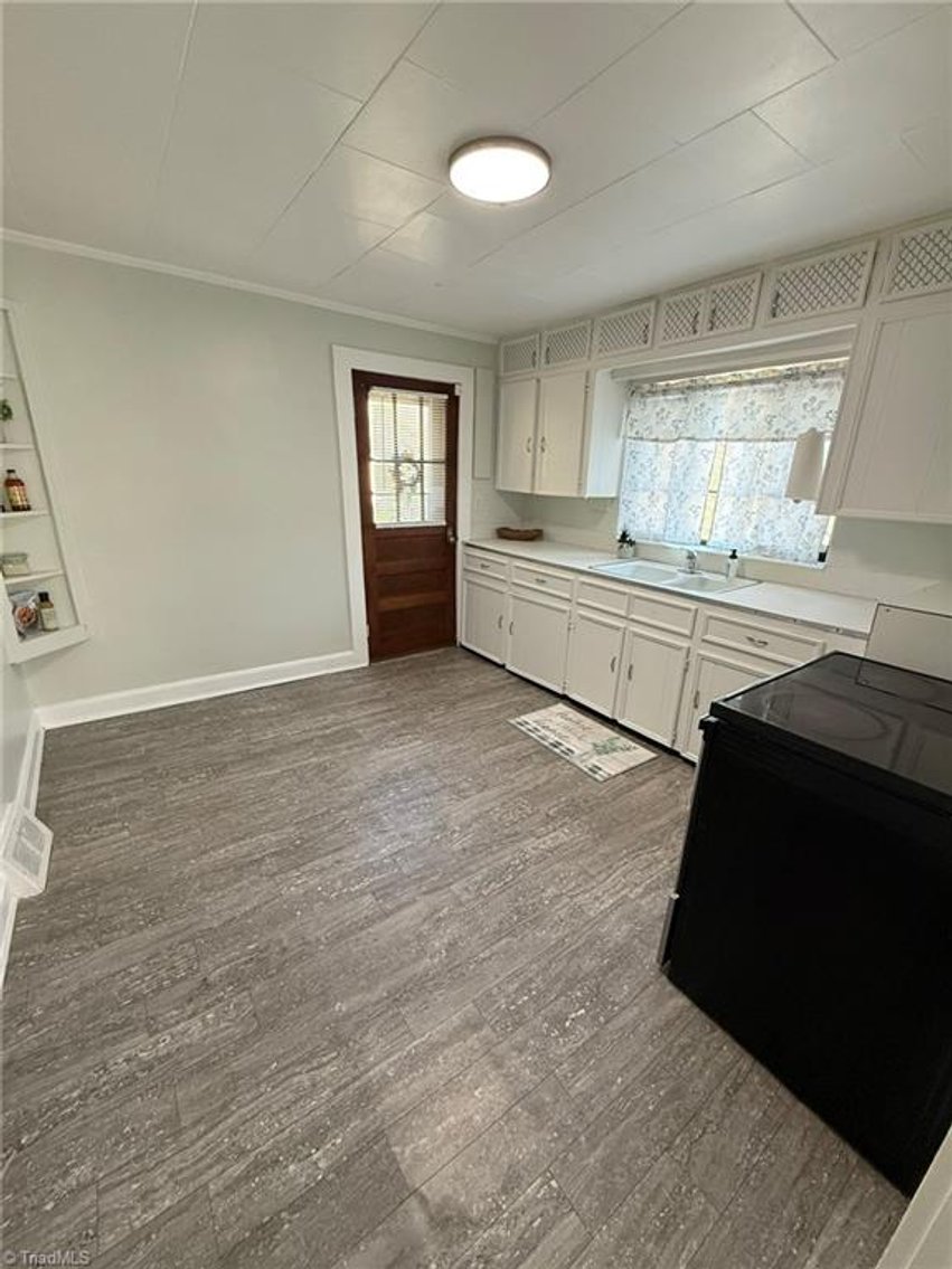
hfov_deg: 85.7
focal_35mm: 14
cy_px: 634
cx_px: 476
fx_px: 513
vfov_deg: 102.1
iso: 320
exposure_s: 1/120
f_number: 2.2
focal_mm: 2.22
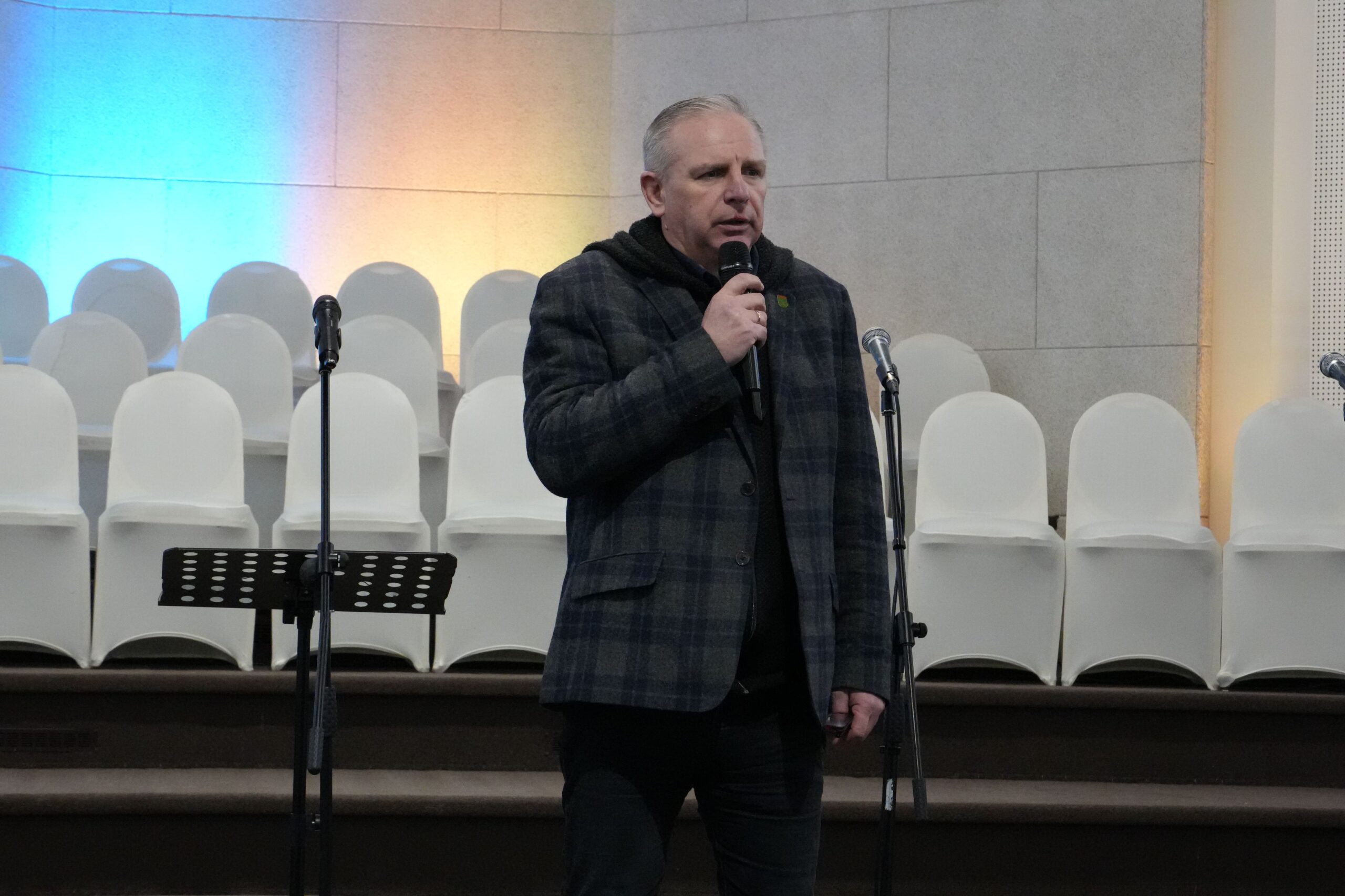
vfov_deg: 16.3
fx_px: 3137
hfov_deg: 24.2
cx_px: 672
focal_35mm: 84
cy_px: 448
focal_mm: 56
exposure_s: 1/100
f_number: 9
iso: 6400
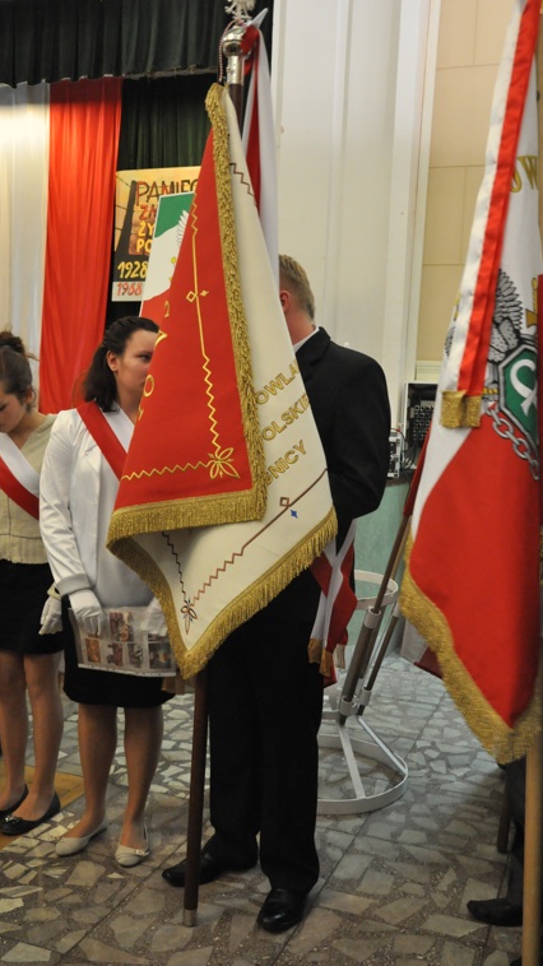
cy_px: 479
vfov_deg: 56.6
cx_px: 263
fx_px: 896
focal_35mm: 35
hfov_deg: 33.7
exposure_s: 1/20
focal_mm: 22
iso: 2000
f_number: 3.8
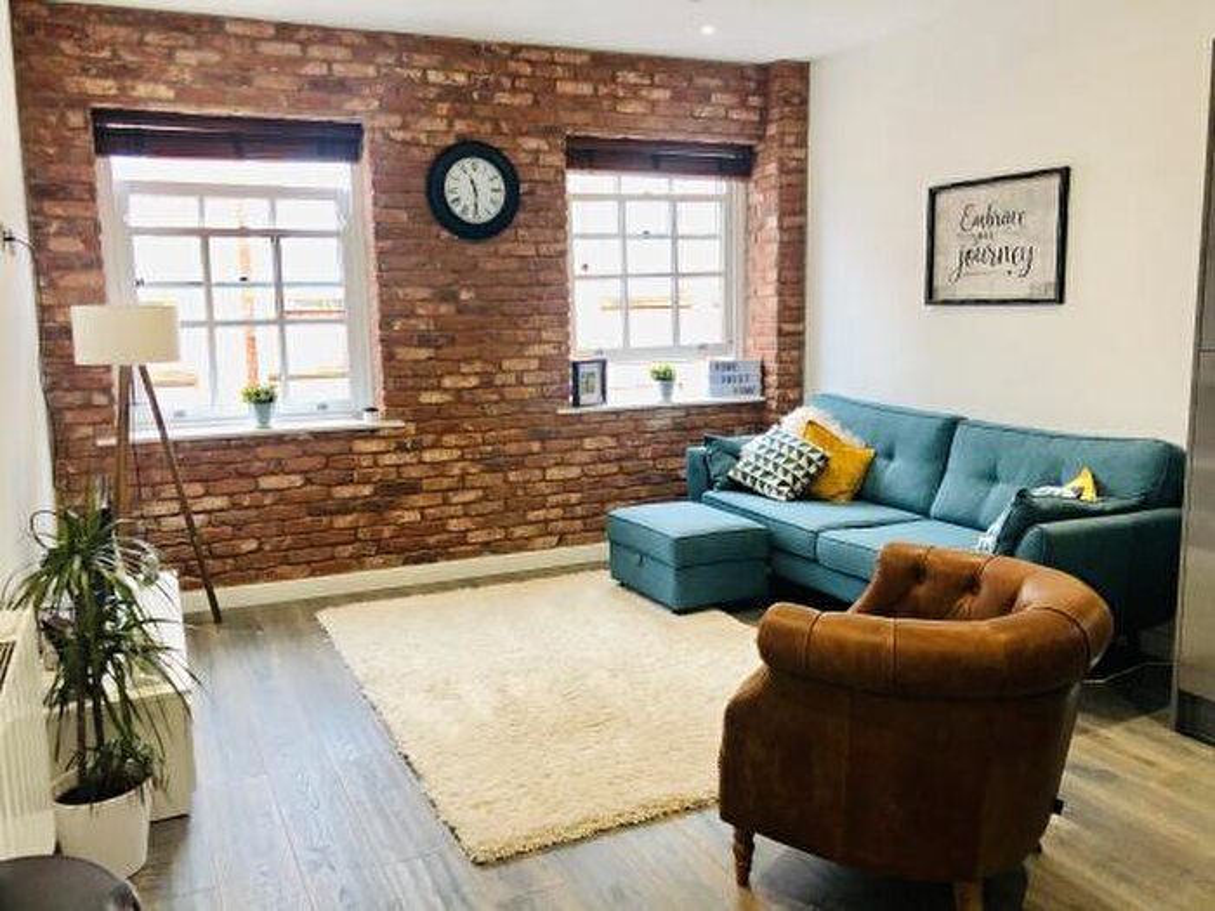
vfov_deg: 49.7
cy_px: 456
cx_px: 608
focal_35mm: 28
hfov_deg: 63.4
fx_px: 983
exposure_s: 1/25
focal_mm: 4
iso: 32
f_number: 1.8
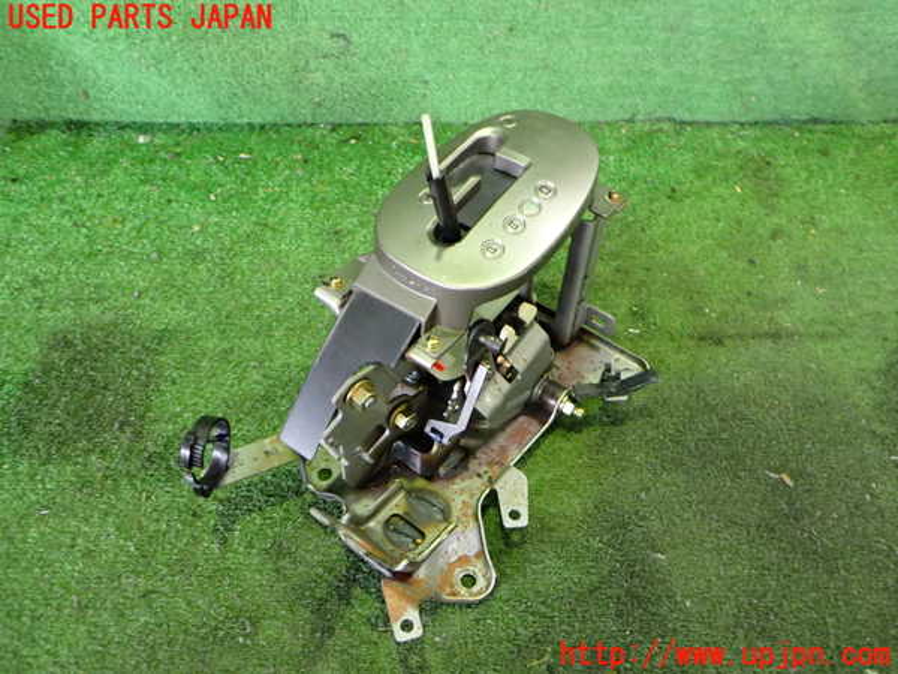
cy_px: 337
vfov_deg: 46.8
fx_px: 778
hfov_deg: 60.0
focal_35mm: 30
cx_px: 449
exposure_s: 1/30
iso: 640
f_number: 2.3
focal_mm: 5.4
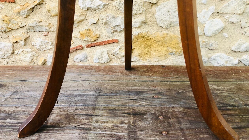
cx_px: 123
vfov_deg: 37.6
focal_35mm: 31
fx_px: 205
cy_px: 54
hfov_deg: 62.6
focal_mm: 3.99
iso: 20
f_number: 1.8
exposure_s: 1/292
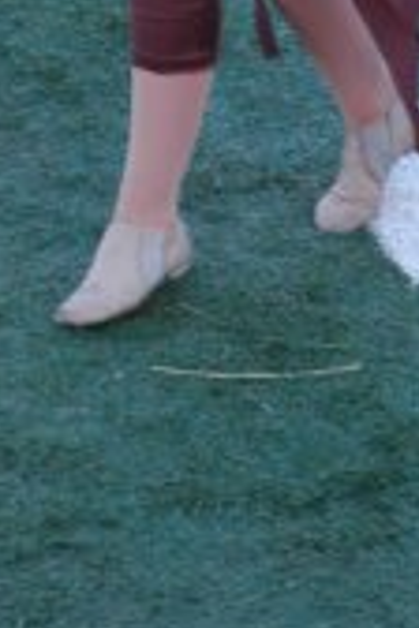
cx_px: 73
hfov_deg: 0.6
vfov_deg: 1.0
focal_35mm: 2143
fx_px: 37410
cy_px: -381
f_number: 5.6
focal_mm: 400
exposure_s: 1/100
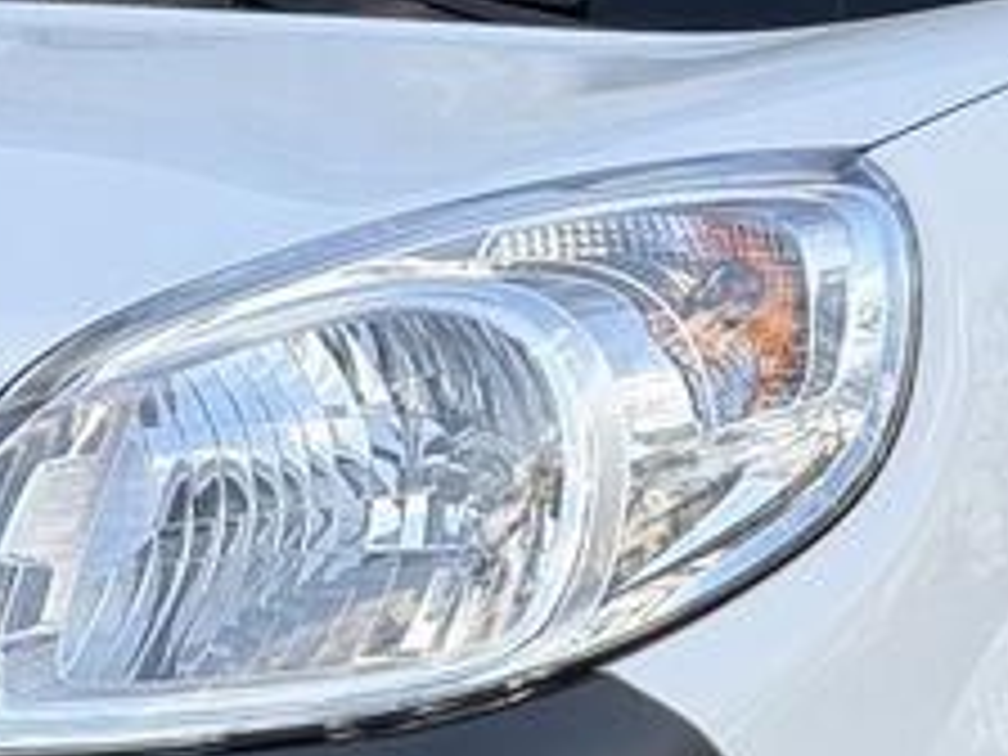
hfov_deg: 7.7
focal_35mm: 257
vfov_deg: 5.8
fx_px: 7484
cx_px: 324
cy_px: 666
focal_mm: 6.76
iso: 64
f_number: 1.78
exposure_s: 1/906
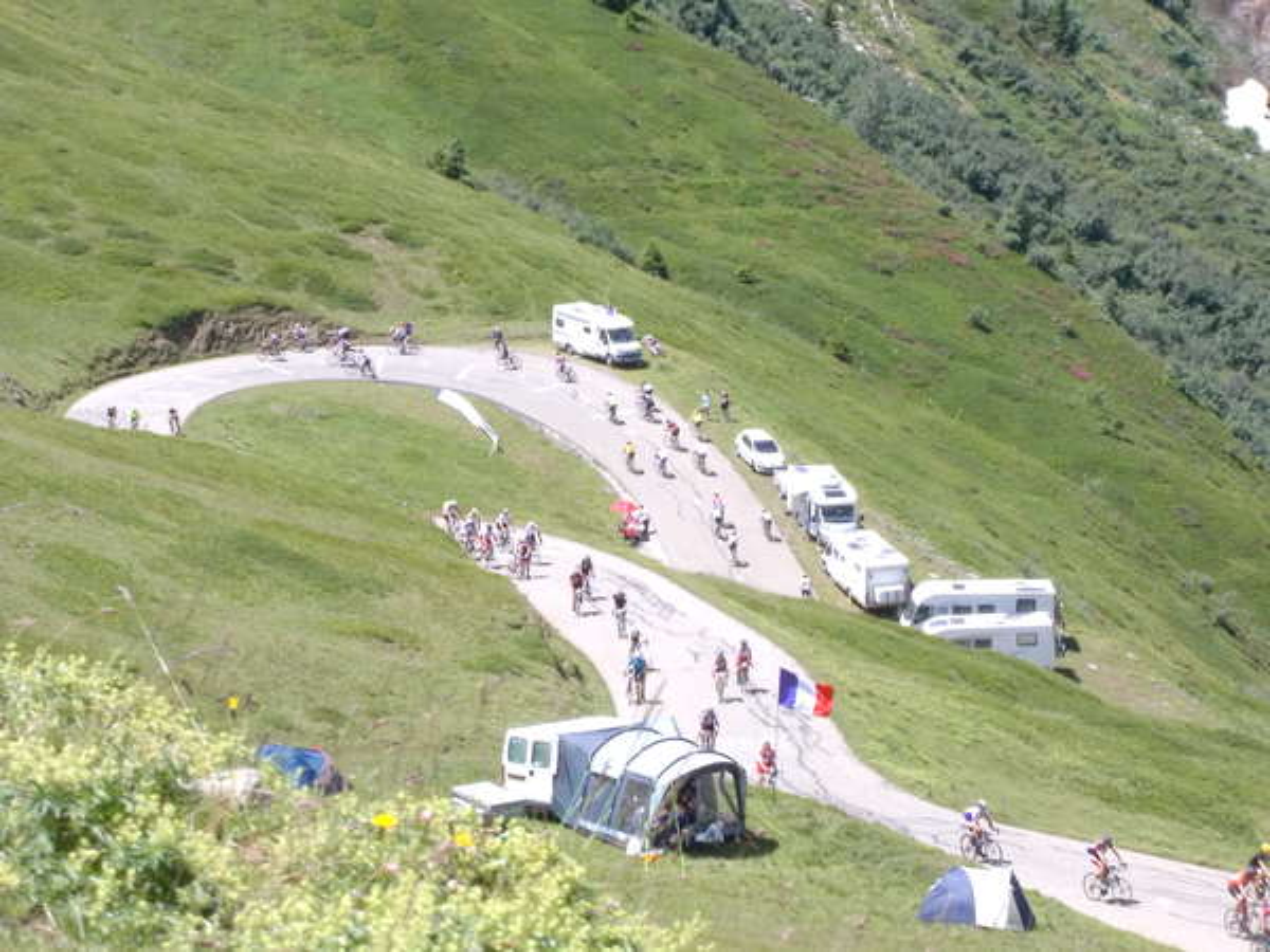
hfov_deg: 14.1
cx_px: 635
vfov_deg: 10.6
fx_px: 5136
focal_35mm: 140
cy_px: 476
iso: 140
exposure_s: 1/500
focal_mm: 20
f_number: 6.8
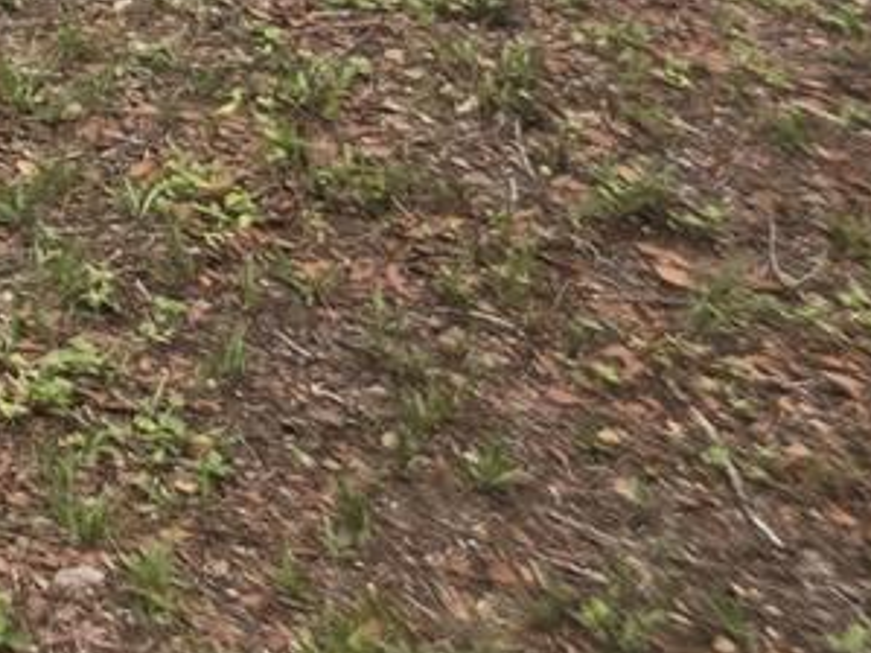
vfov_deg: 10.0
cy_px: -1070
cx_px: -1387
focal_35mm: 123
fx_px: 3094
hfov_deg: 12.0
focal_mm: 6.3
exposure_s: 1/180
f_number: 1.7
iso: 20
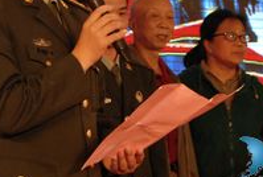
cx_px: 77
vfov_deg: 8.3
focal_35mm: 166
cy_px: -26
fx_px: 1216
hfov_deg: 12.3
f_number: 5.6
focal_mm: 44
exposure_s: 1/125
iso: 800
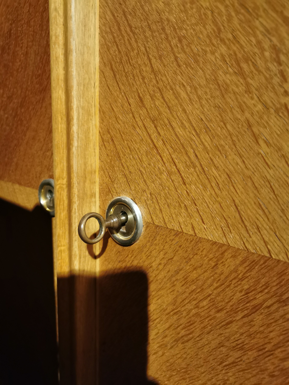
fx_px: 301
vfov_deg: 65.3
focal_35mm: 27
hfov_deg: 51.4
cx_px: 144
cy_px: 192
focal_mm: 5.58
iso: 1000
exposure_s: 1/20
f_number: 1.8
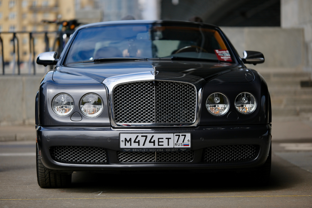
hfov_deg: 18.1
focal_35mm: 113
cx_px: 156
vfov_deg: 12.1
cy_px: 104
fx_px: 979
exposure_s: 1/13000
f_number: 1.2
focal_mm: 75
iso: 160
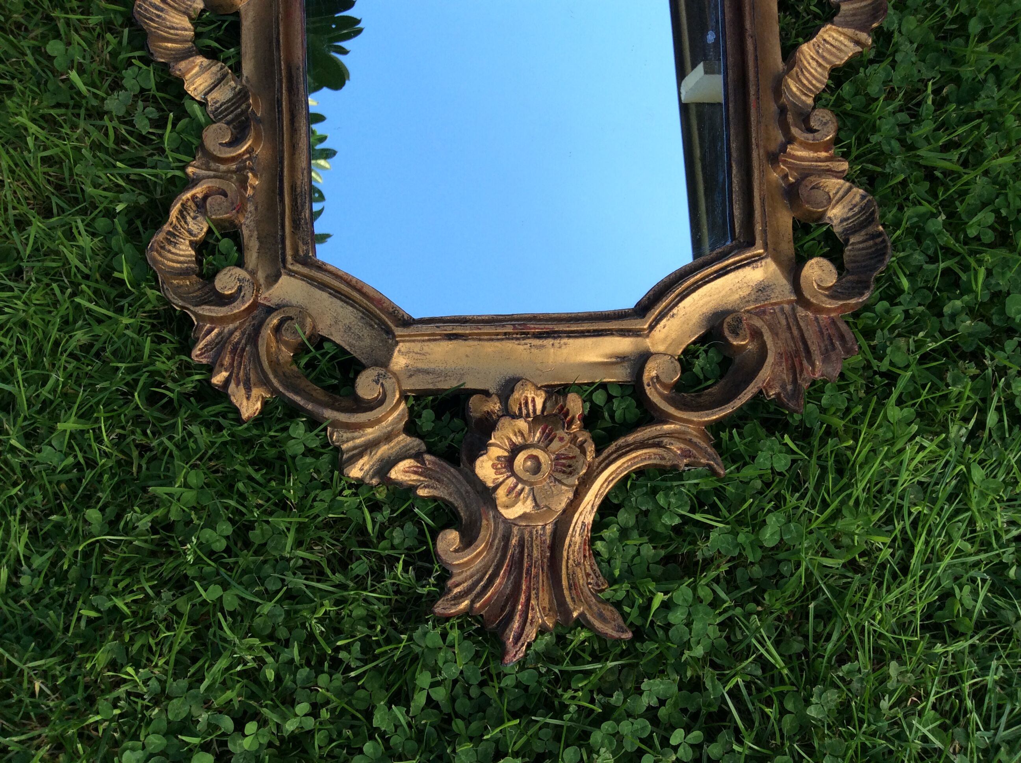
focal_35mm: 32
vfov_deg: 44.1
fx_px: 942
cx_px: 510
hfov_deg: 56.9
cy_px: 382
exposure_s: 1/255
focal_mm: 3.3
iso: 32
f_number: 2.4
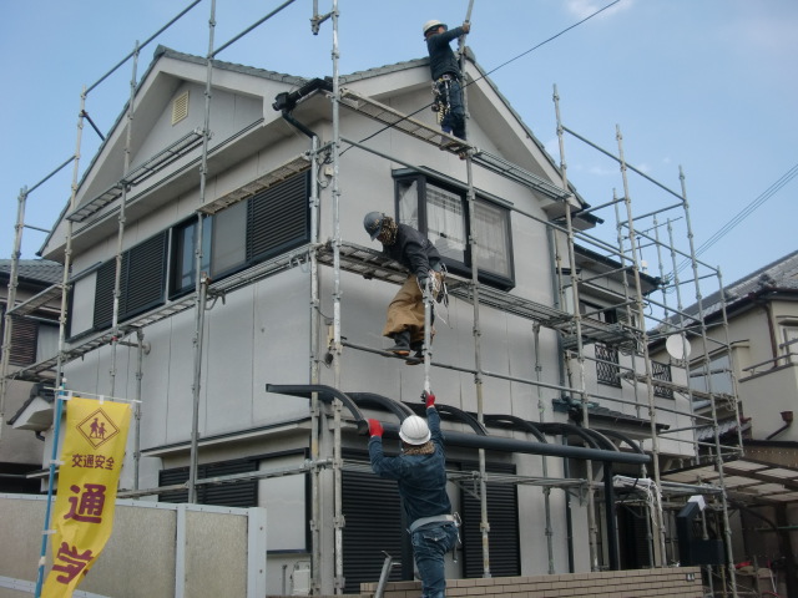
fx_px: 876
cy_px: 299
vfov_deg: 37.7
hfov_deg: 49.0
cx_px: 399
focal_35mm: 38
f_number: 3.9
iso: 64
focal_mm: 6.66
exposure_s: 1/320
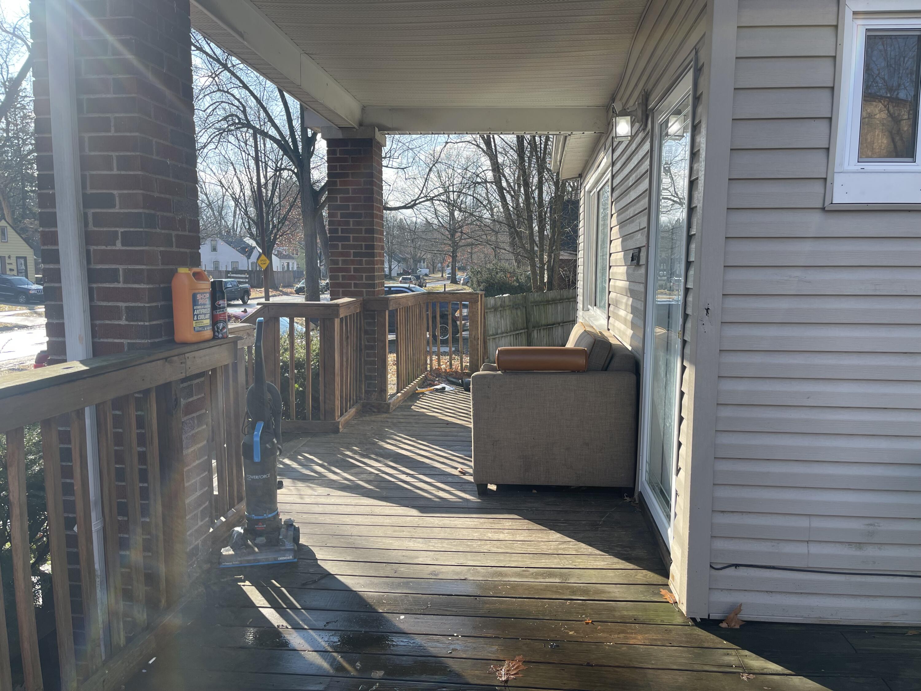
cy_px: 346
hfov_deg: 69.4
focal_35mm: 25
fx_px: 665
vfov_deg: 54.9
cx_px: 460
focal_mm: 5.1
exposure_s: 1/938
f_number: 1.6
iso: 32
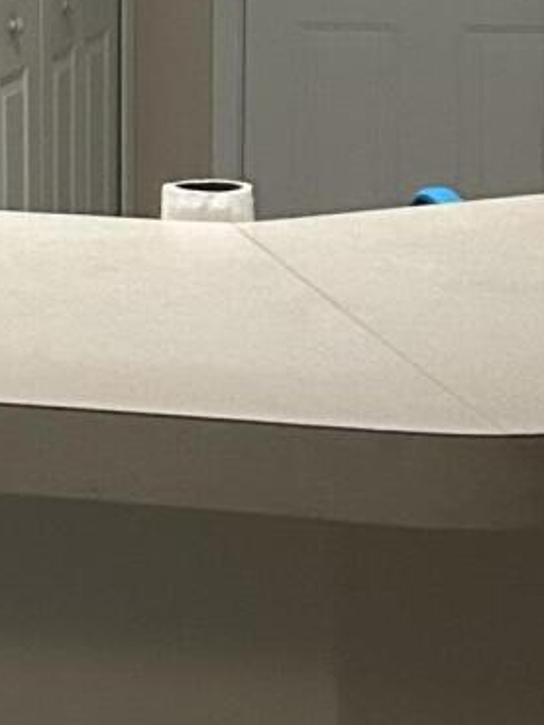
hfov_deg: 10.2
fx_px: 2953
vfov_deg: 13.9
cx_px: -236
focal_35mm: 141
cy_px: 128
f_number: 1.5
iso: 400
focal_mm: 5.7
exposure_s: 1/40
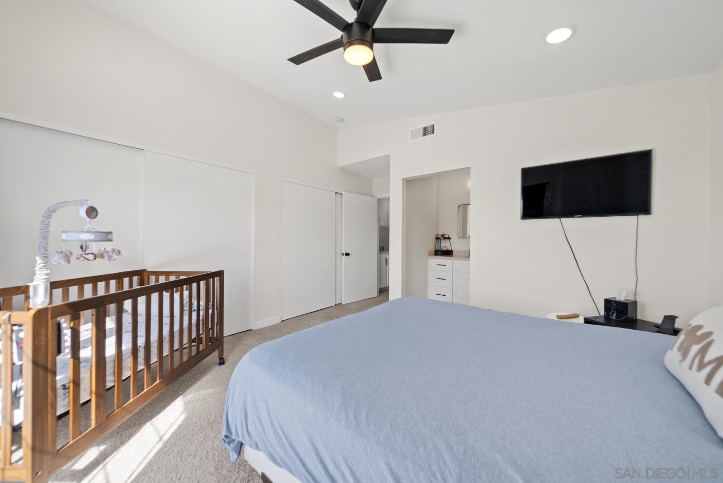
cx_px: 362
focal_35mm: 12
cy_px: 242
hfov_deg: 112.6
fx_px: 241
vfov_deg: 90.1
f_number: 6.3
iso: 250
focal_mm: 12
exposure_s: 1/10
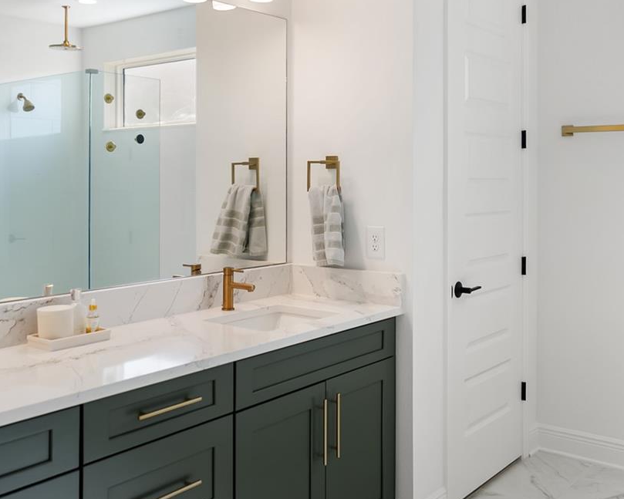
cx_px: 282
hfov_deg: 46.8
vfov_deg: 38.1
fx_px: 720
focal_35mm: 39
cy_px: 199
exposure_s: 1/250
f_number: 2.8
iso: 320
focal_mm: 21
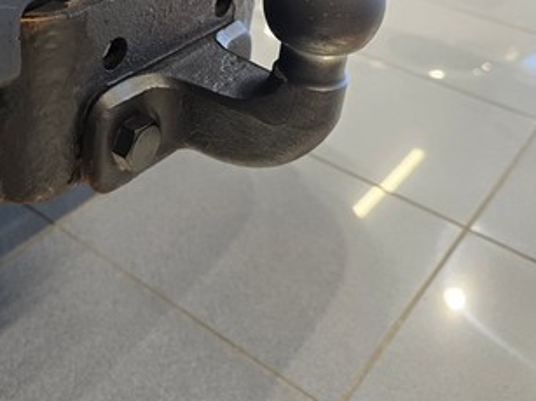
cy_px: 23
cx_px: 120
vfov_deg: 28.8
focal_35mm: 48
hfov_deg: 38.4
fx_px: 743
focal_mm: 6.3
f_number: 1.7
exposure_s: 1/100
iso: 160
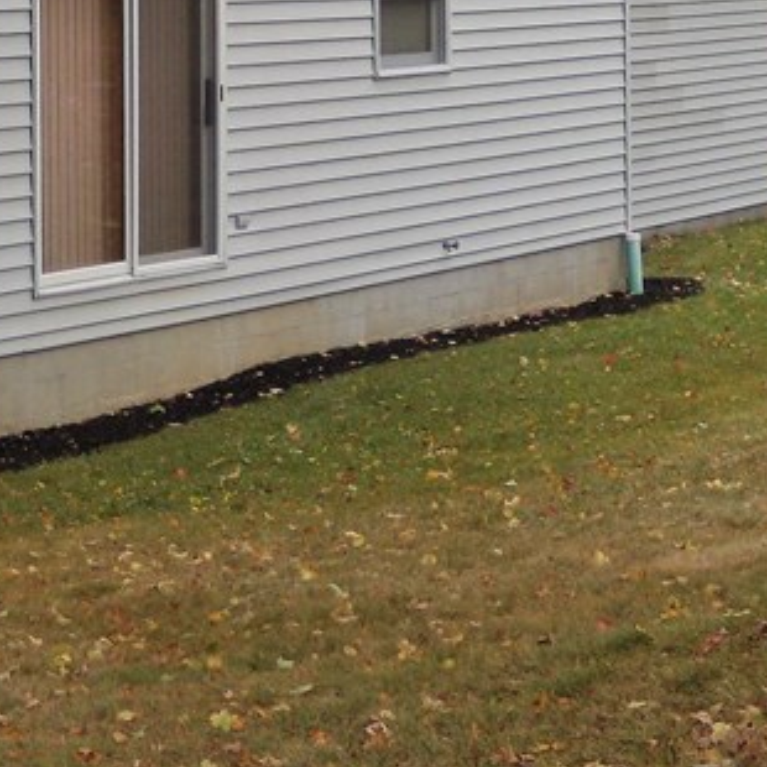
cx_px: -37
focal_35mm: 105
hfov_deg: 16.2
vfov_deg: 16.0
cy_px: -141
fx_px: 2632
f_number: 3.6
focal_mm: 6.4
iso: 80
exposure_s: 1/320
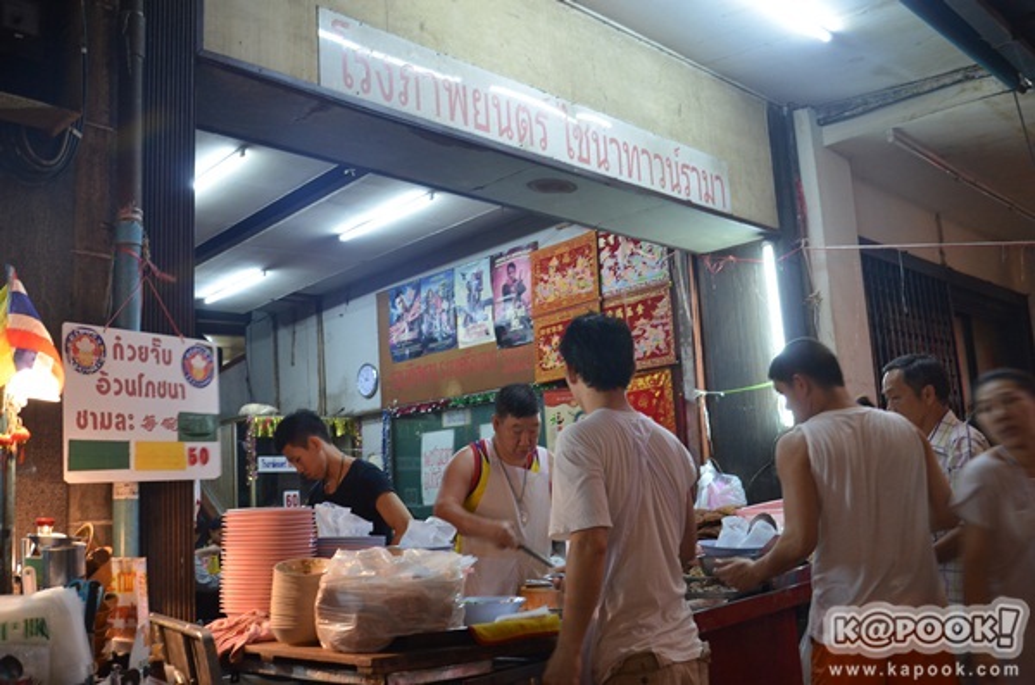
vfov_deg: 39.8
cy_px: 342
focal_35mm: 33
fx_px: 946
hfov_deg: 57.3
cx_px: 518
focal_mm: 22
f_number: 4.5
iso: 640
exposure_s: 1/15
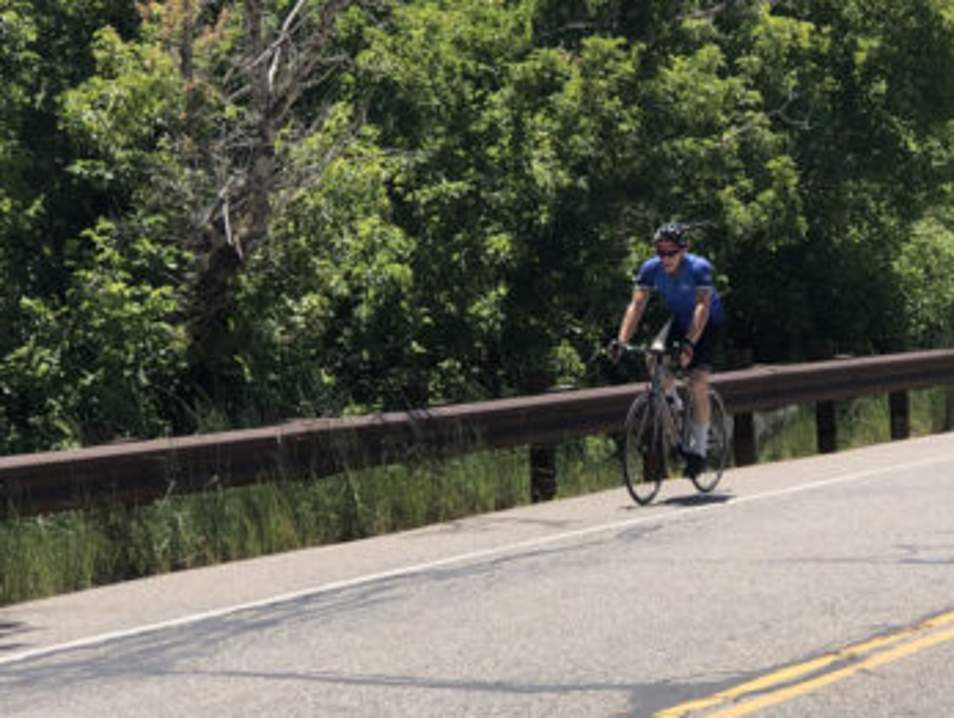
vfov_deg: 11.8
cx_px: 693
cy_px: 333
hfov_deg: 15.6
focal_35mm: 126
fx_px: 3476
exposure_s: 1/759
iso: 20
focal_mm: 6.6
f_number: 2.8
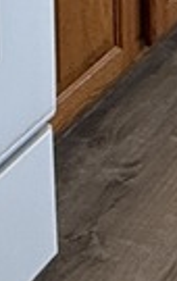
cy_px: -462
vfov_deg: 10.6
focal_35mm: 158
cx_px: 416
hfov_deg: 7.8
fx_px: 1213
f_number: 2.2
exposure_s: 1/120
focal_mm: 2.22
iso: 125
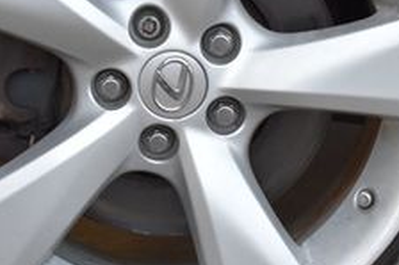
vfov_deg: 11.4
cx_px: 226
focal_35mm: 120
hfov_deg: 17.1
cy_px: 110
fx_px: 1329
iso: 1000
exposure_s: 1/60
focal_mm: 28
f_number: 4.2
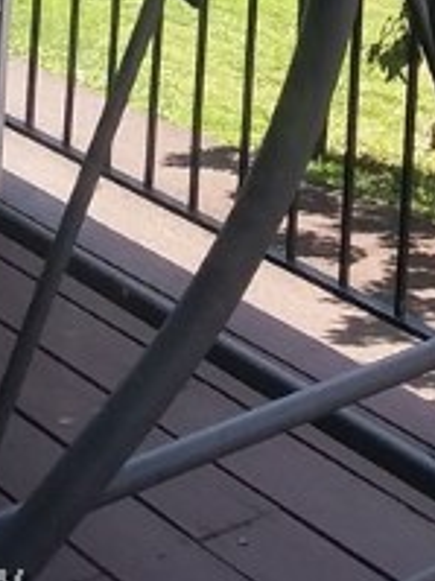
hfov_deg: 12.8
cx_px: 563
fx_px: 1879
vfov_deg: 15.1
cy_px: -490
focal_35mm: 112
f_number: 1.9
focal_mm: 2.47
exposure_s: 1/220
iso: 40
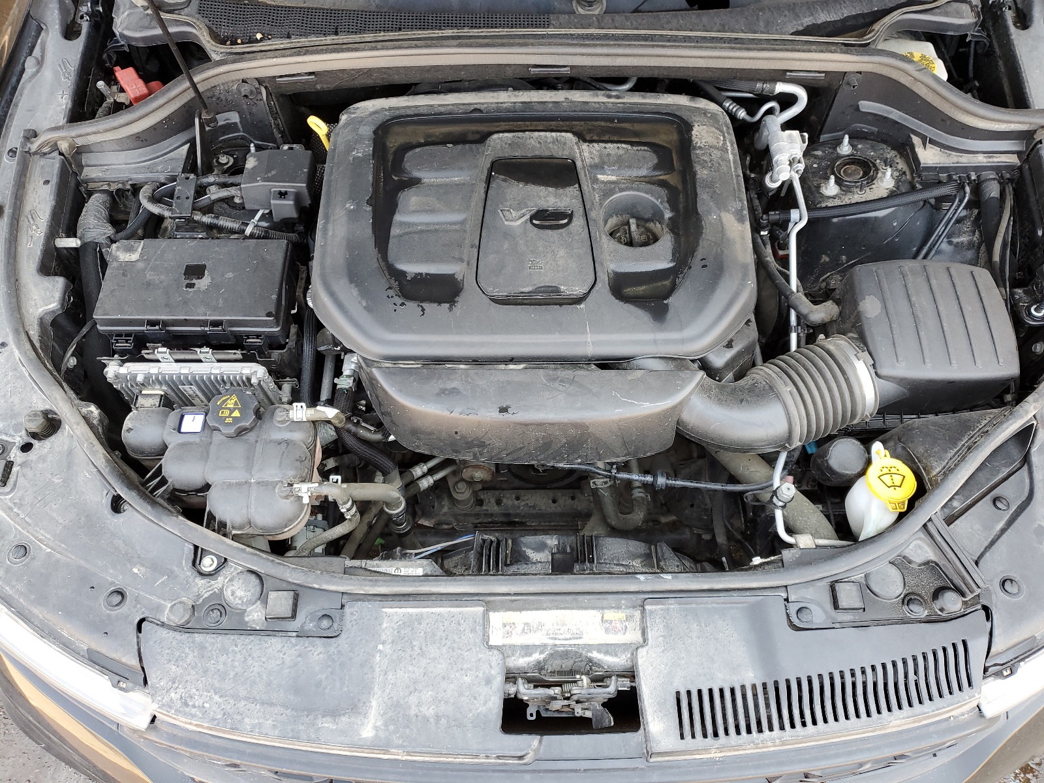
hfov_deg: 67.3
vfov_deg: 53.1
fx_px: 784
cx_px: 522
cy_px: 392
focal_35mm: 26
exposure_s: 1/120
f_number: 1.5
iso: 55
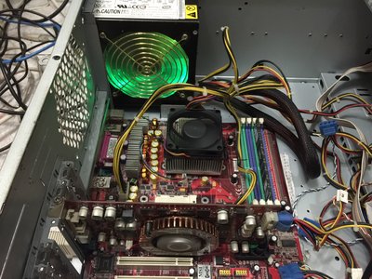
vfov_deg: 48.2
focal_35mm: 29
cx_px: 186
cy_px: 140
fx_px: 312
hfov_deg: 61.7
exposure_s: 1/8
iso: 125
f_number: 2.2
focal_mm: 4.15
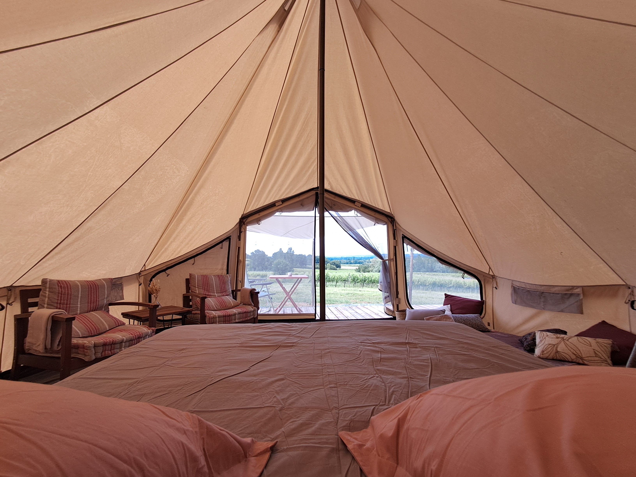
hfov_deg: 94.5
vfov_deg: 78.1
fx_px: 294
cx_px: 318
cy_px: 238
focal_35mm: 16
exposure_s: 1/124
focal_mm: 1.64
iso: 40
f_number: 2.2
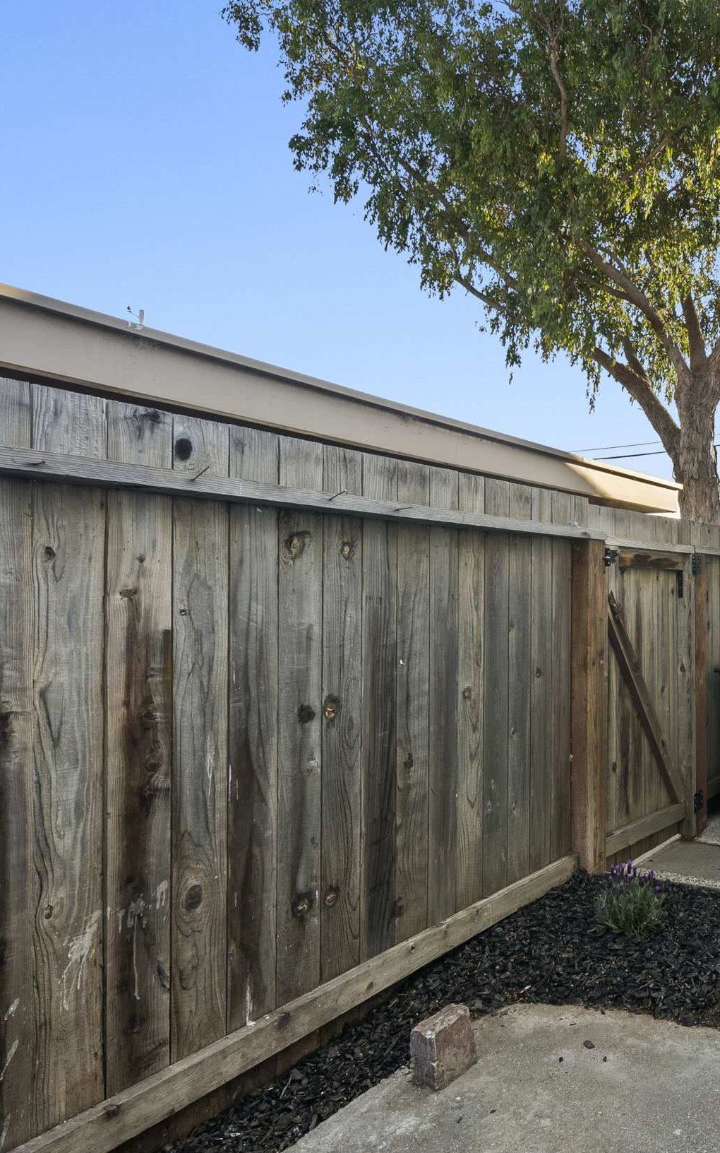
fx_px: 785
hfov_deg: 42.1
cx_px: 733
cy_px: 589
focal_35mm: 25
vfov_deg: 72.5
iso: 400
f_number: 9
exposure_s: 1/20
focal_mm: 16
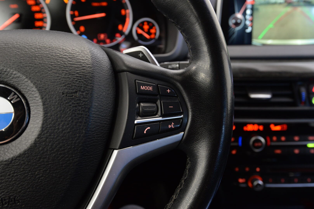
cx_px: 157
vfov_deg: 37.9
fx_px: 305
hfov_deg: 54.4
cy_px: 104
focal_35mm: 35
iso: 2000
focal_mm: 35
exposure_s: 1/10
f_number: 6.3
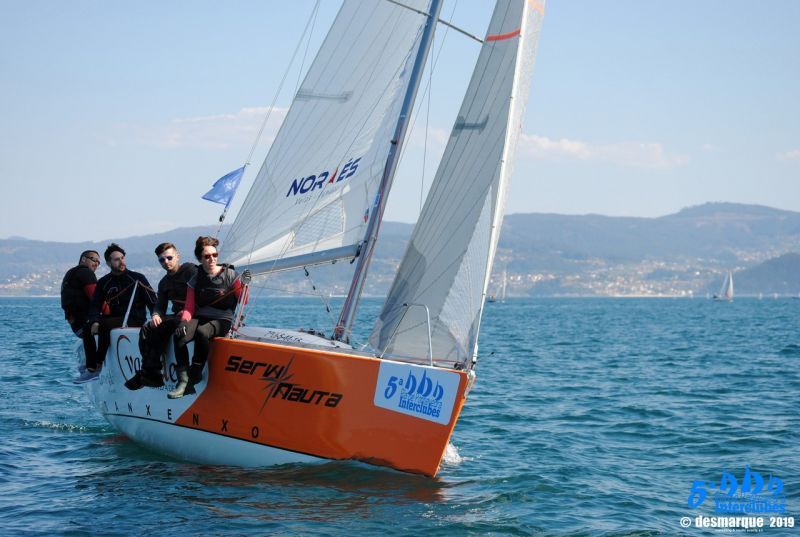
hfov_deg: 21.9
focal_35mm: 93
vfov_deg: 14.8
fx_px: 2071
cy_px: 268
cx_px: 400
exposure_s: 1/500
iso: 140
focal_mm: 62
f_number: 5.6
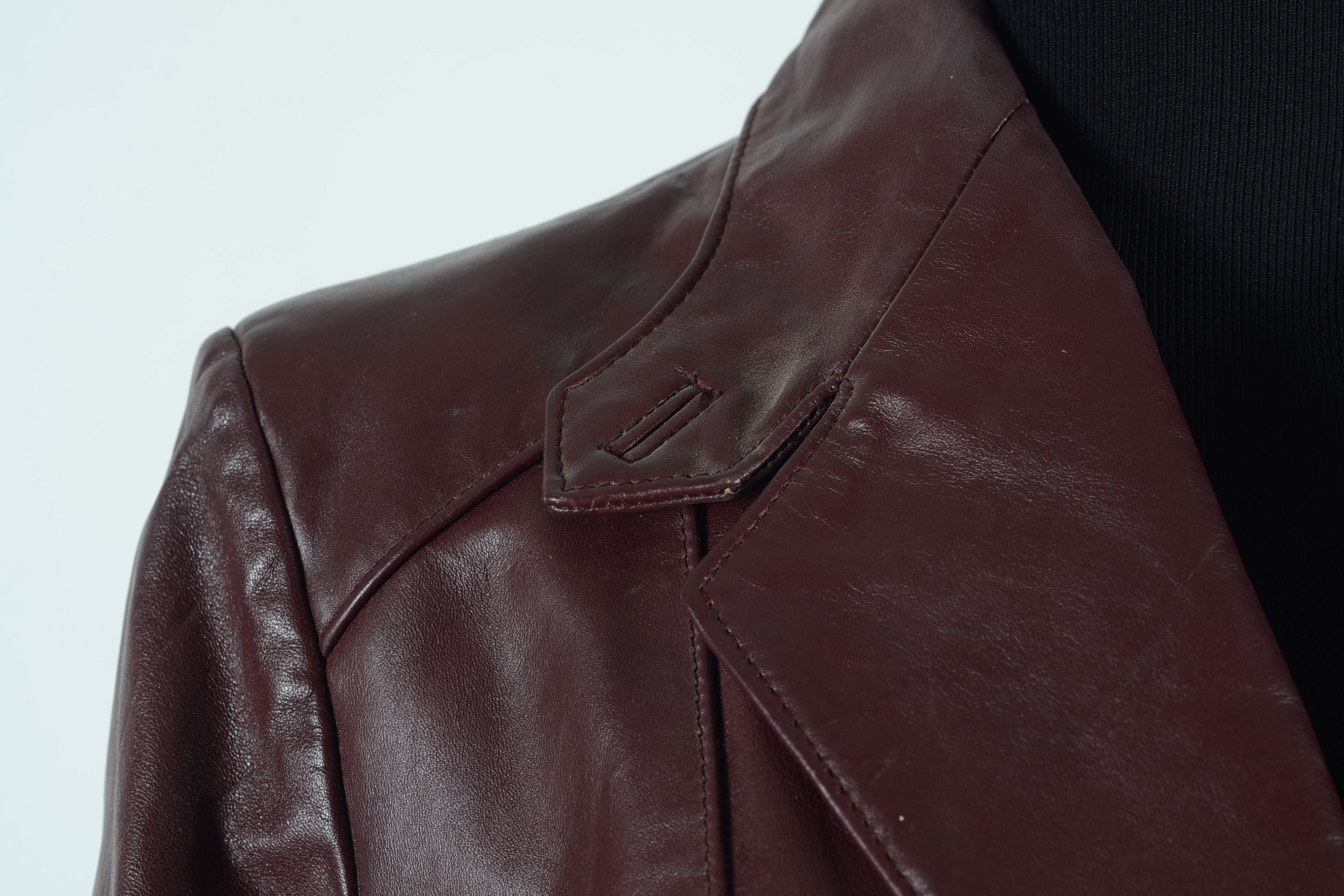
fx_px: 2837
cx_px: 674
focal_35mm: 76
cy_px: 447
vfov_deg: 17.9
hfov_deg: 26.7
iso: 100
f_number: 5.6
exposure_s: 1/125
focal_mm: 50
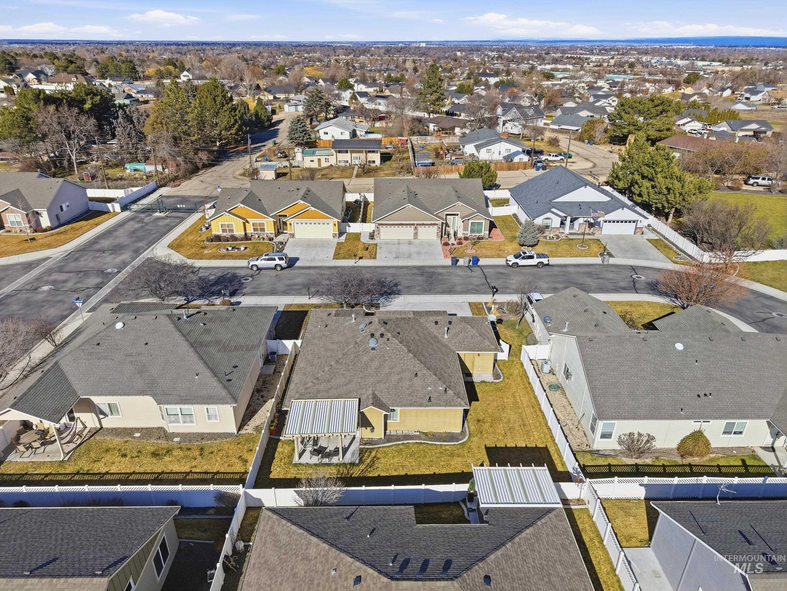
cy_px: 296
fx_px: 546
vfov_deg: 56.8
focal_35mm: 24
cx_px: 394
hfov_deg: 71.6
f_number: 1.8
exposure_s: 1/1000
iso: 160
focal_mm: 8.7
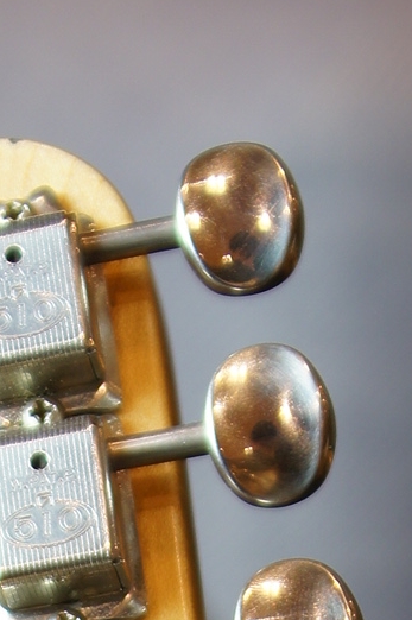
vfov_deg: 8.6
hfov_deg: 5.9
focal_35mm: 230
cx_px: 52
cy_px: 1158
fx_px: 3959
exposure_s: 1/15
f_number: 4.5
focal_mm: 35
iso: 100
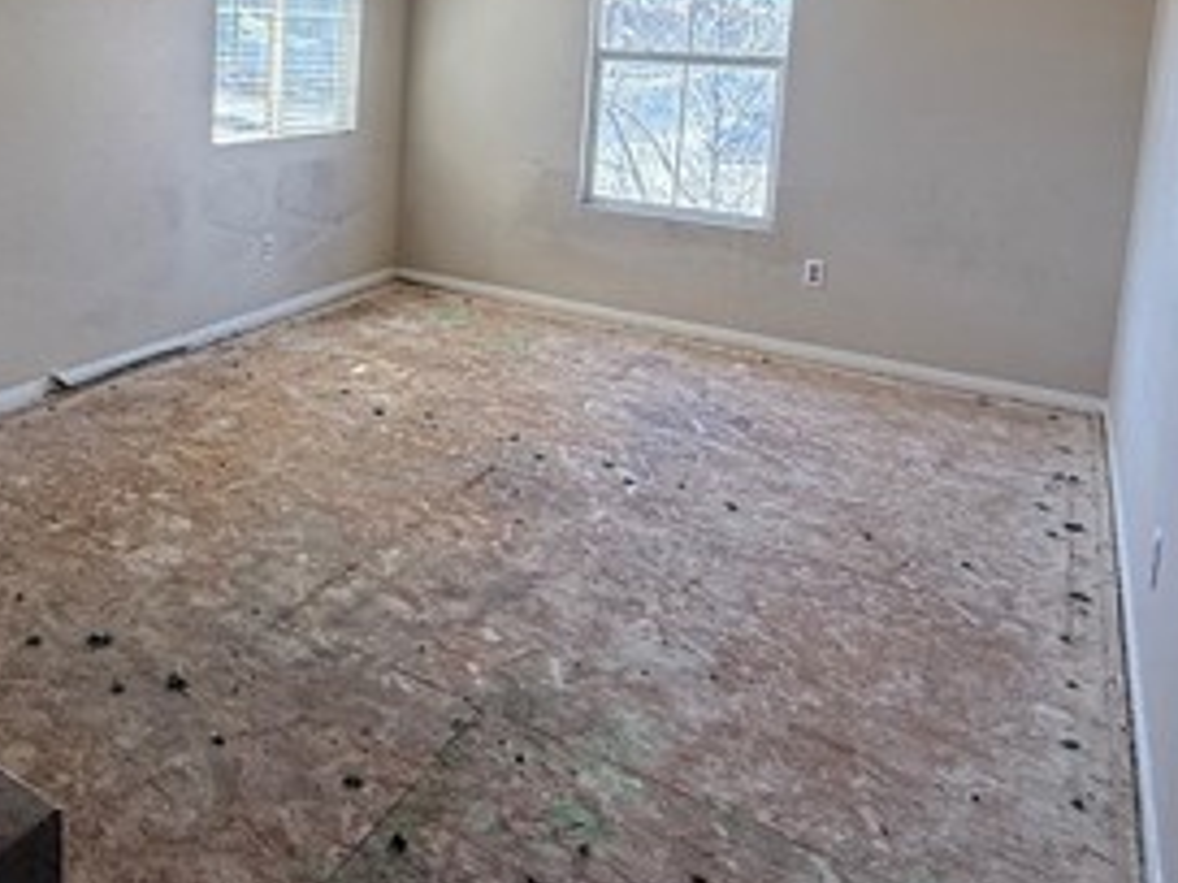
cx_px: 208
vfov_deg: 40.7
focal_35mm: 33
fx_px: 1123
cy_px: 143
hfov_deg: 51.3
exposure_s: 1/105
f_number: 2.2
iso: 64
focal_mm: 2.22
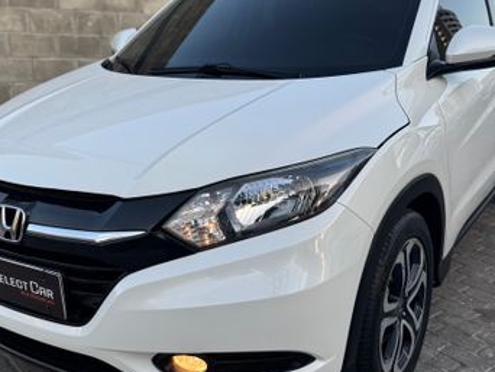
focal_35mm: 33
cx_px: 233
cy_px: 195
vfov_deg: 43.0
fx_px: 472
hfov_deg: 55.3
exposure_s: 1/562
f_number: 1.78
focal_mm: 6.76
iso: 80
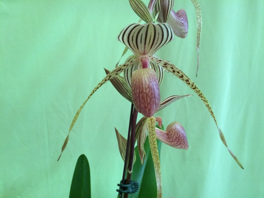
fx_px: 221
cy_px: 99
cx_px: 132
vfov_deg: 48.2
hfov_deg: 61.7
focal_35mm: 29
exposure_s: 1/24
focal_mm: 4.15
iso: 320
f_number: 2.2
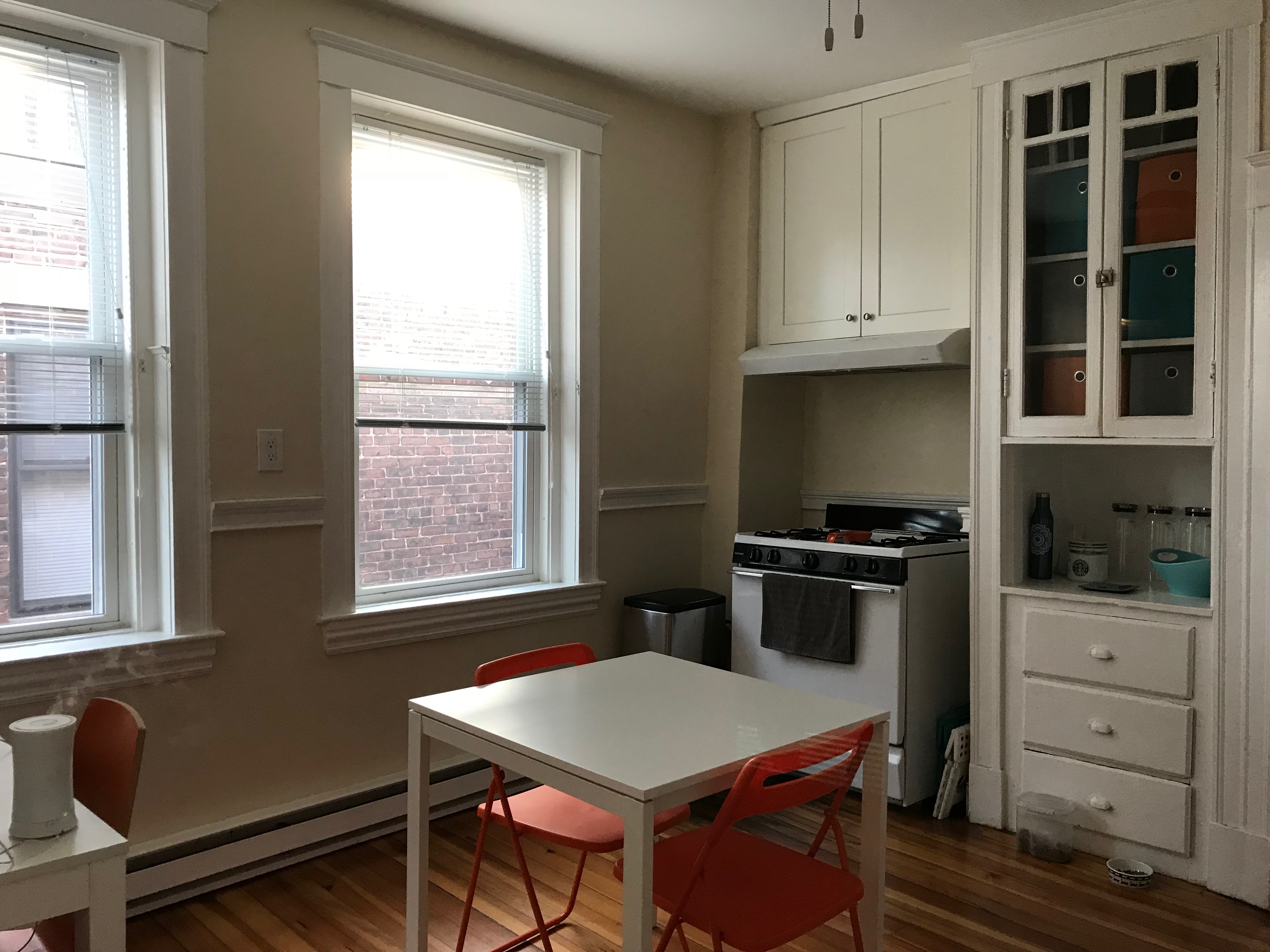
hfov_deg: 63.4
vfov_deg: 49.7
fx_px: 1027
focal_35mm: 28
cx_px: 635
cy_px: 476
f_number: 1.8
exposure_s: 1/20
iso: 40
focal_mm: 3.99
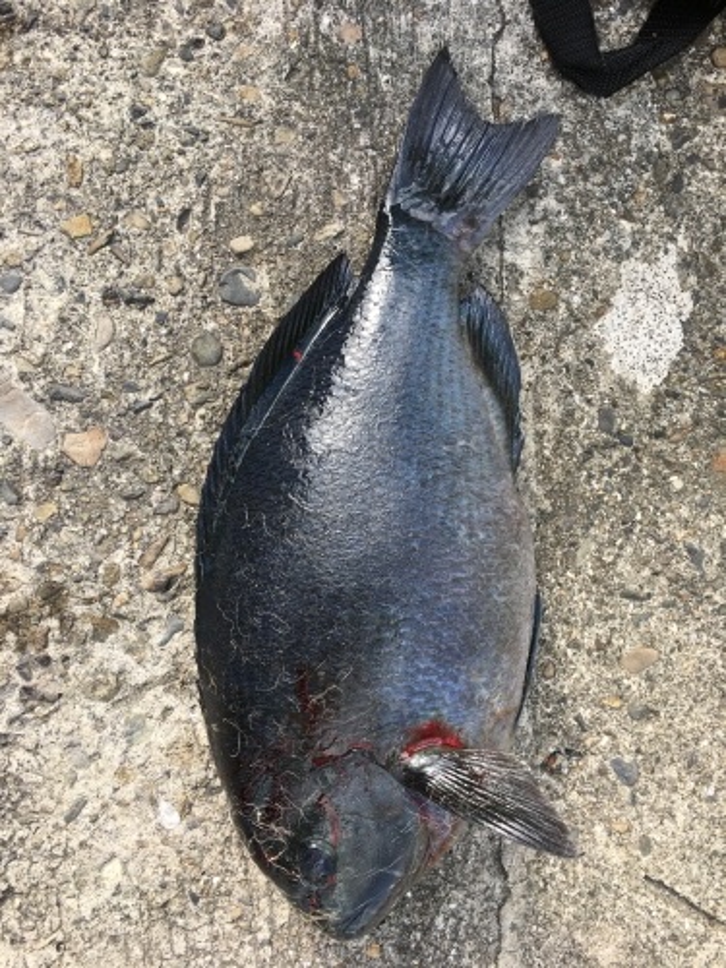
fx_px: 811
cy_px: 484
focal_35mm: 29
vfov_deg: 61.7
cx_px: 363
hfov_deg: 48.2
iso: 25
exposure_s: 1/379
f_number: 2.2
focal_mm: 4.15
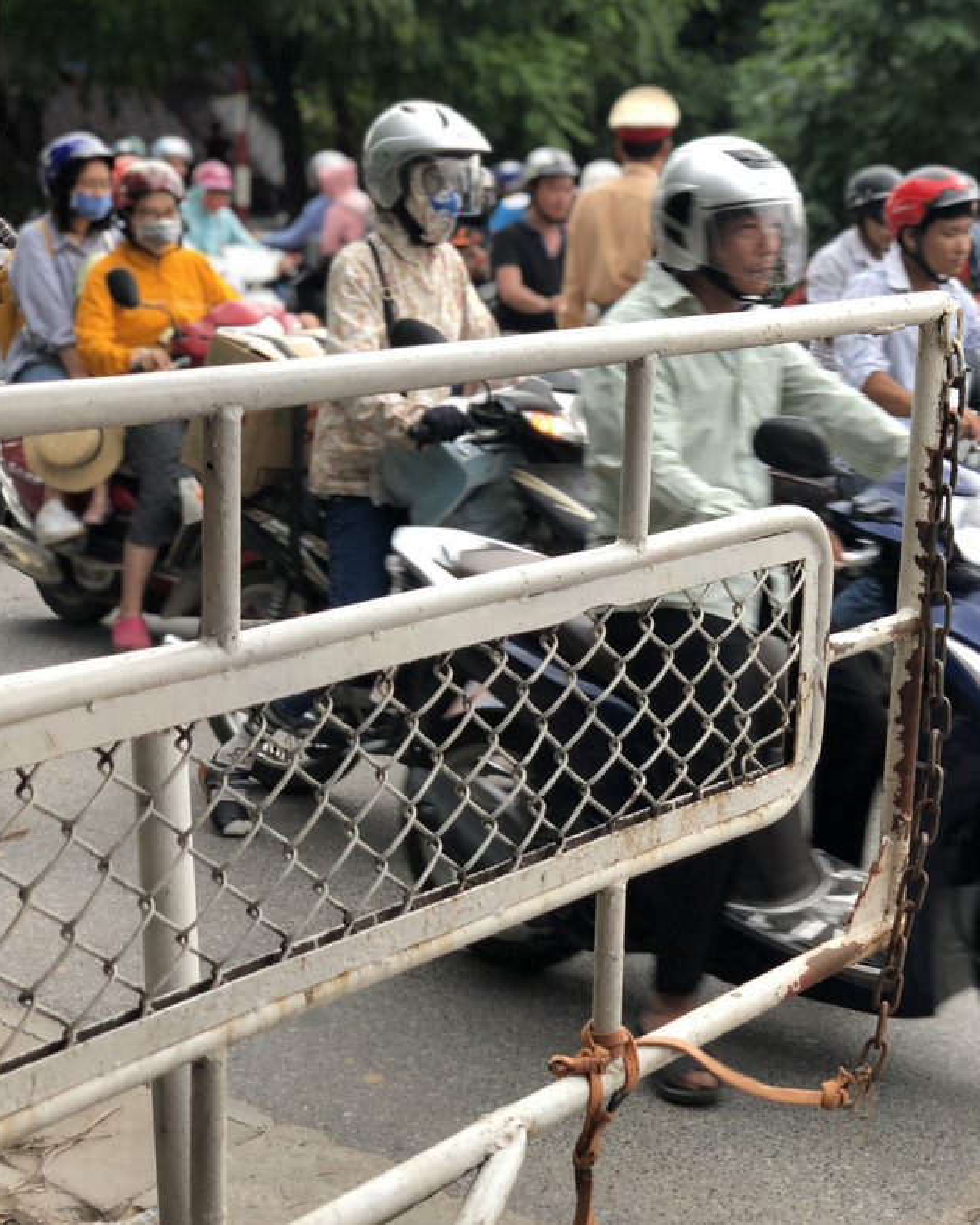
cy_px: 629
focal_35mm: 71
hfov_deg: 21.4
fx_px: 2574
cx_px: 728
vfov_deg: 26.8
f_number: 2.4
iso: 16
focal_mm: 6
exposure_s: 1/50
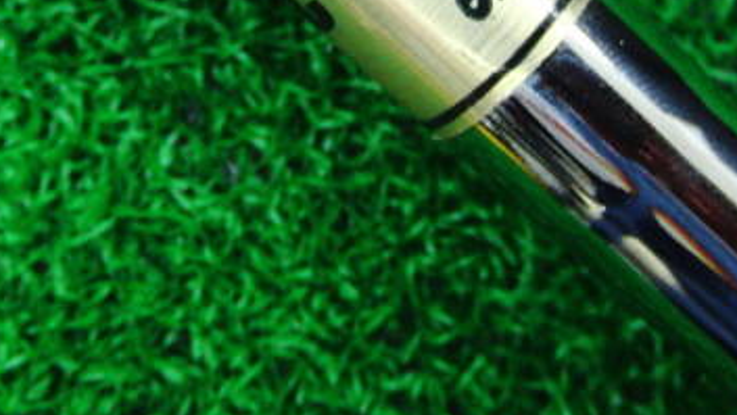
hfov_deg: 28.9
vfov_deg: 15.9
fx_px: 1427
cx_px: 422
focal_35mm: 73
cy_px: -77
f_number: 3.6
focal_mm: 6.42
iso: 400
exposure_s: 1/30
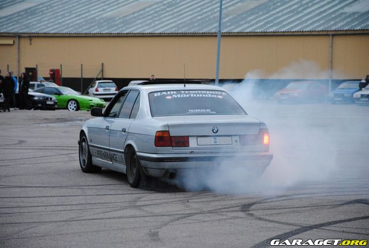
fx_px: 1618
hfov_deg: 13.0
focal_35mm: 158
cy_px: 124
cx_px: 184
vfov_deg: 8.8
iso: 1250
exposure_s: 1/125
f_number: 5.6
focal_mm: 105
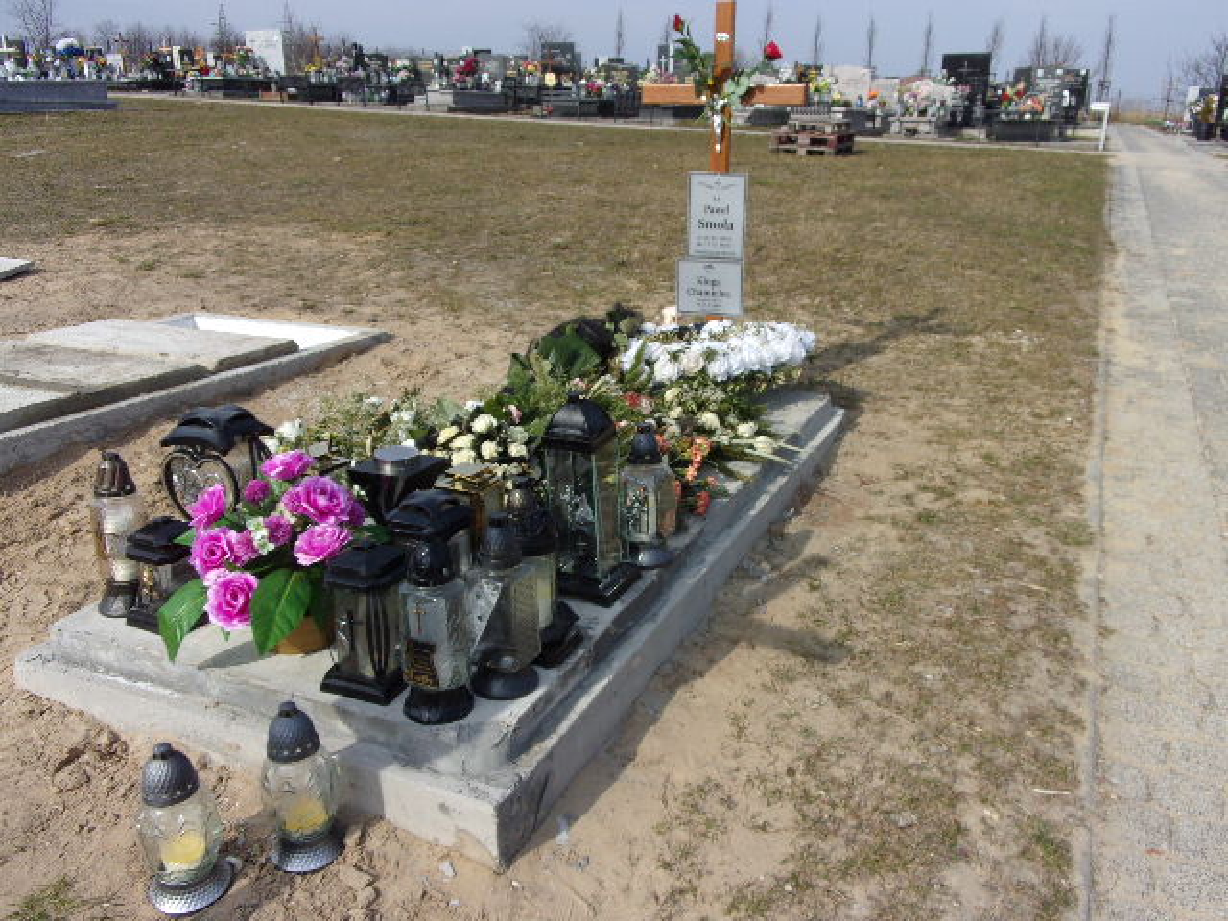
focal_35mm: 28
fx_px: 993
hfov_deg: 63.4
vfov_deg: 49.7
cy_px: 460
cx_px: 614
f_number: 10.8
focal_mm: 5.1
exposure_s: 1/110
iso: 80
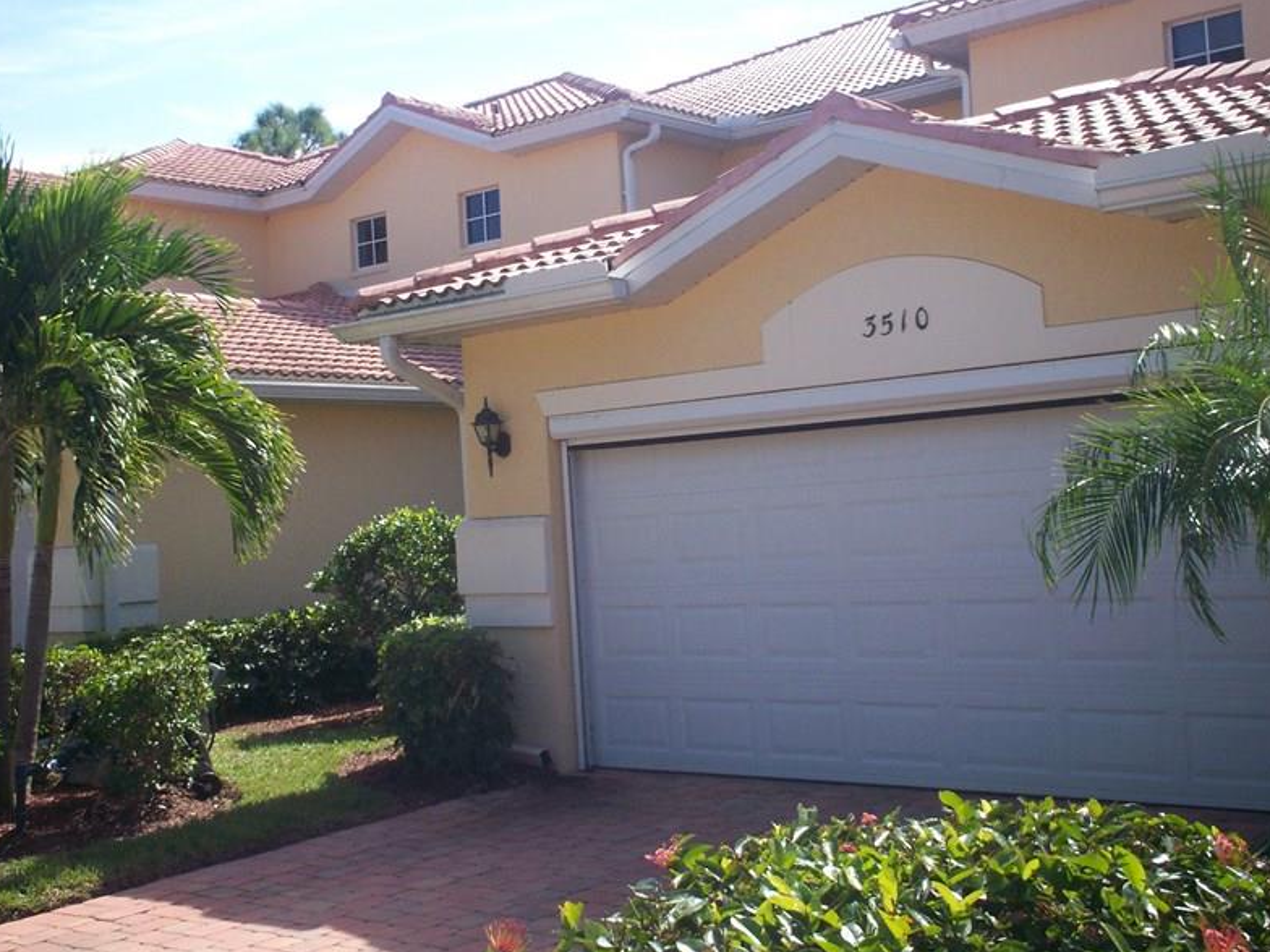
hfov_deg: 40.4
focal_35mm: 47
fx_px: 1724
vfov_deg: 30.8
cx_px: 552
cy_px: 411
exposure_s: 1/383
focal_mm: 6
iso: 100
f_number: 4.5
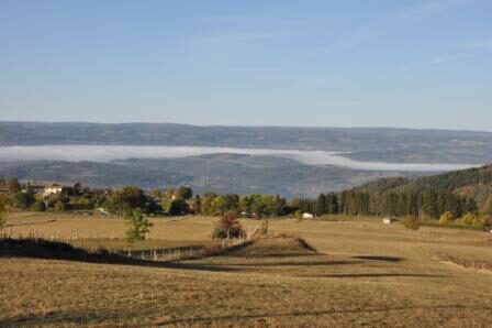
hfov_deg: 35.1
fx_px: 778
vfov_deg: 23.7
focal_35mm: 57
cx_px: 246
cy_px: 164
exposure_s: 1/800
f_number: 14
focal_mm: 38
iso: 800
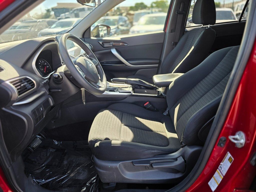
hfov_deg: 73.9
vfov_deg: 58.9
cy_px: 96
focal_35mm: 23
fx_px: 170
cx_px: 128
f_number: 1.7
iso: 32
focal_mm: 6.3
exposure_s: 1/180
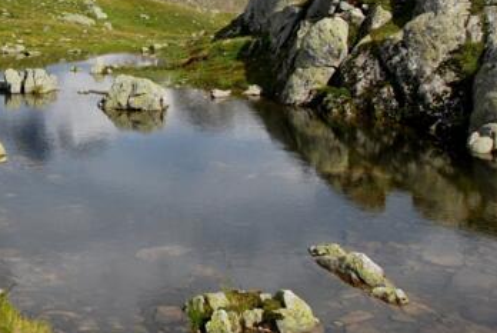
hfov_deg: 28.3
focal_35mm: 68
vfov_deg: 19.9
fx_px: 940
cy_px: 76
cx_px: 33
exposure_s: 1/125
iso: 100
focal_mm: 24
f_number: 13
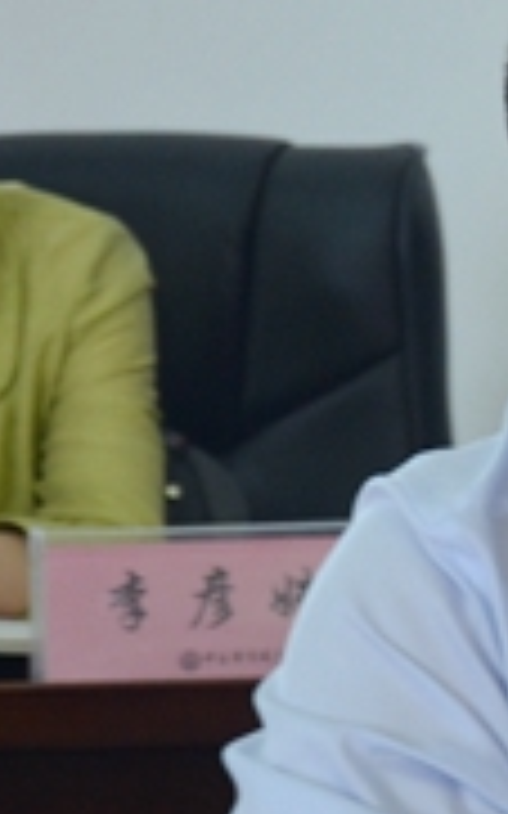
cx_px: 904
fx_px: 7493
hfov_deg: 3.9
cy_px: 429
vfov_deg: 6.2
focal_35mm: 338
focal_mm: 80
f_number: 5.3
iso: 800
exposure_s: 1/40
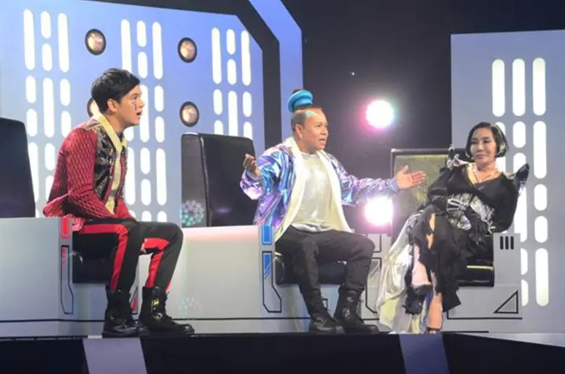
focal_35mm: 159
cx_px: 283
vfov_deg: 8.6
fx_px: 2482
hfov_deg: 13.0
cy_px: 187
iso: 2000
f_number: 5.3
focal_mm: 105
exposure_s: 1/100
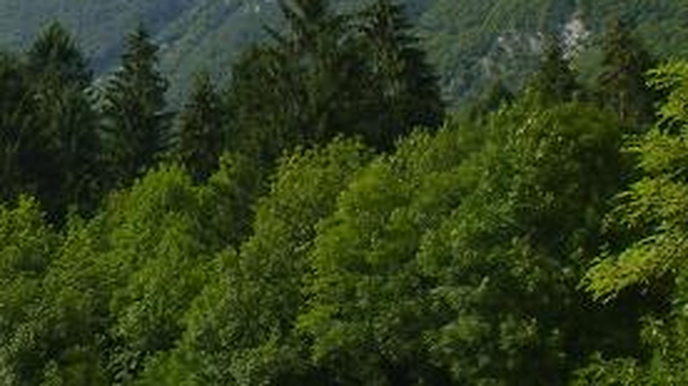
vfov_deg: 11.2
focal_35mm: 108
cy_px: 147
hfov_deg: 19.5
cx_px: 80
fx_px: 1969
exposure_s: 1/400
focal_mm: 6.3
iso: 64
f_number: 4.6
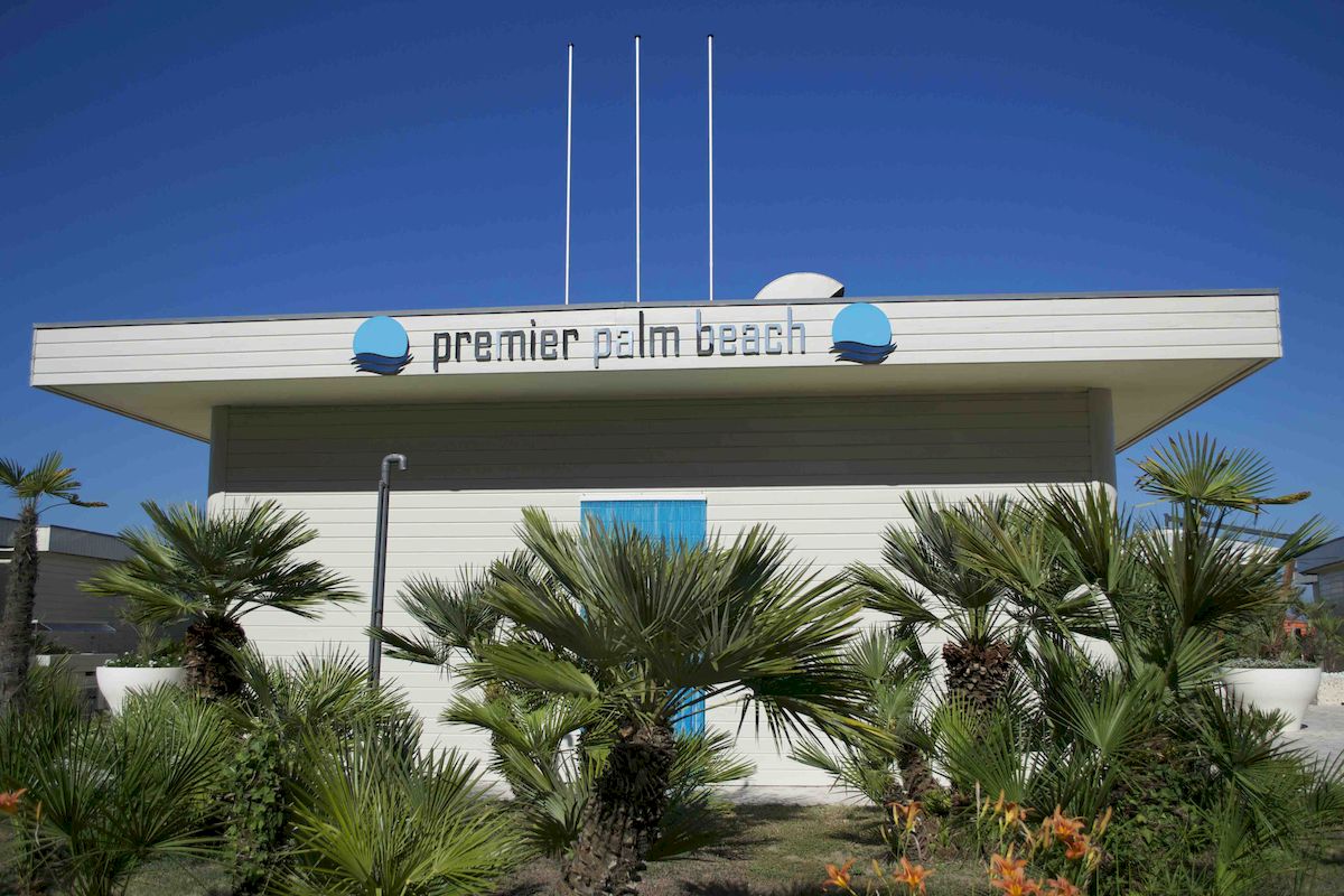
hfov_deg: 57.2
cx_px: 672
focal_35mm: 33
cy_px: 448
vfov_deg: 40.0
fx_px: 1232
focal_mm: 22
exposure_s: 1/1600
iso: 100
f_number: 3.8
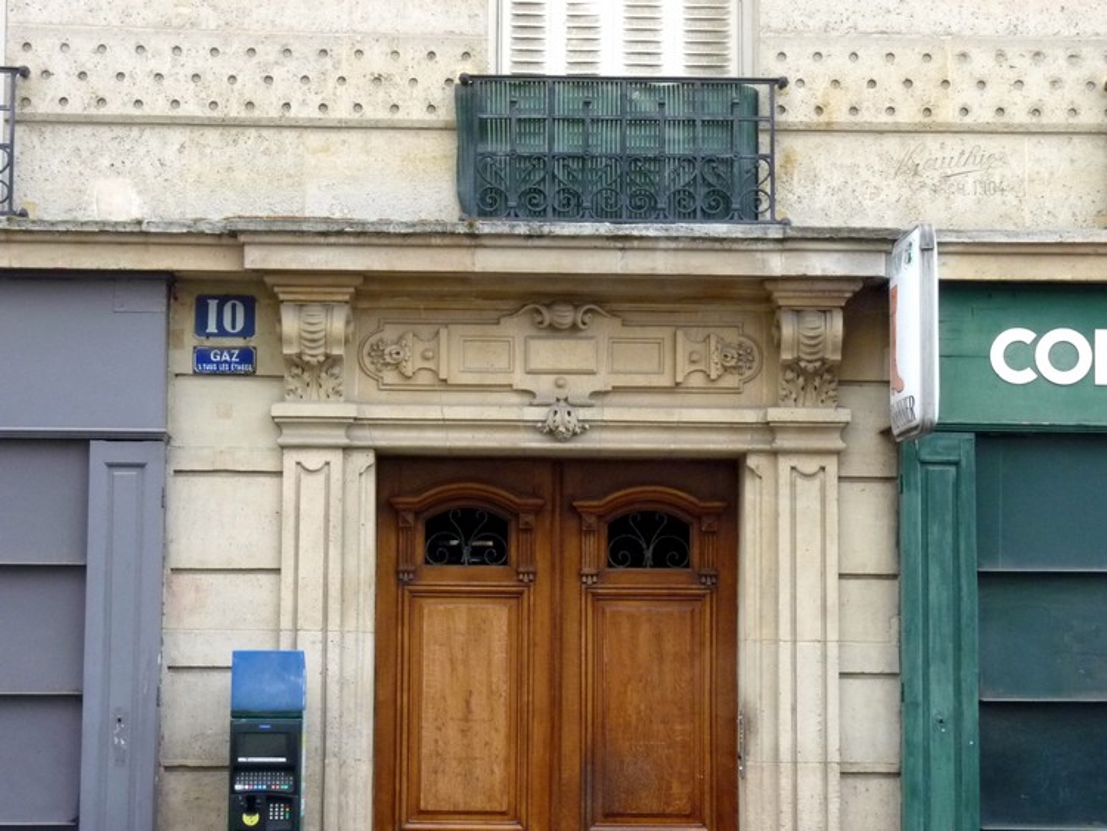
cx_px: 554
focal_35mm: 78
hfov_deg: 25.0
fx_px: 2495
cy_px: 416
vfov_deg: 18.9
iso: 400
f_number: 8
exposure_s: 1/40
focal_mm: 13.8
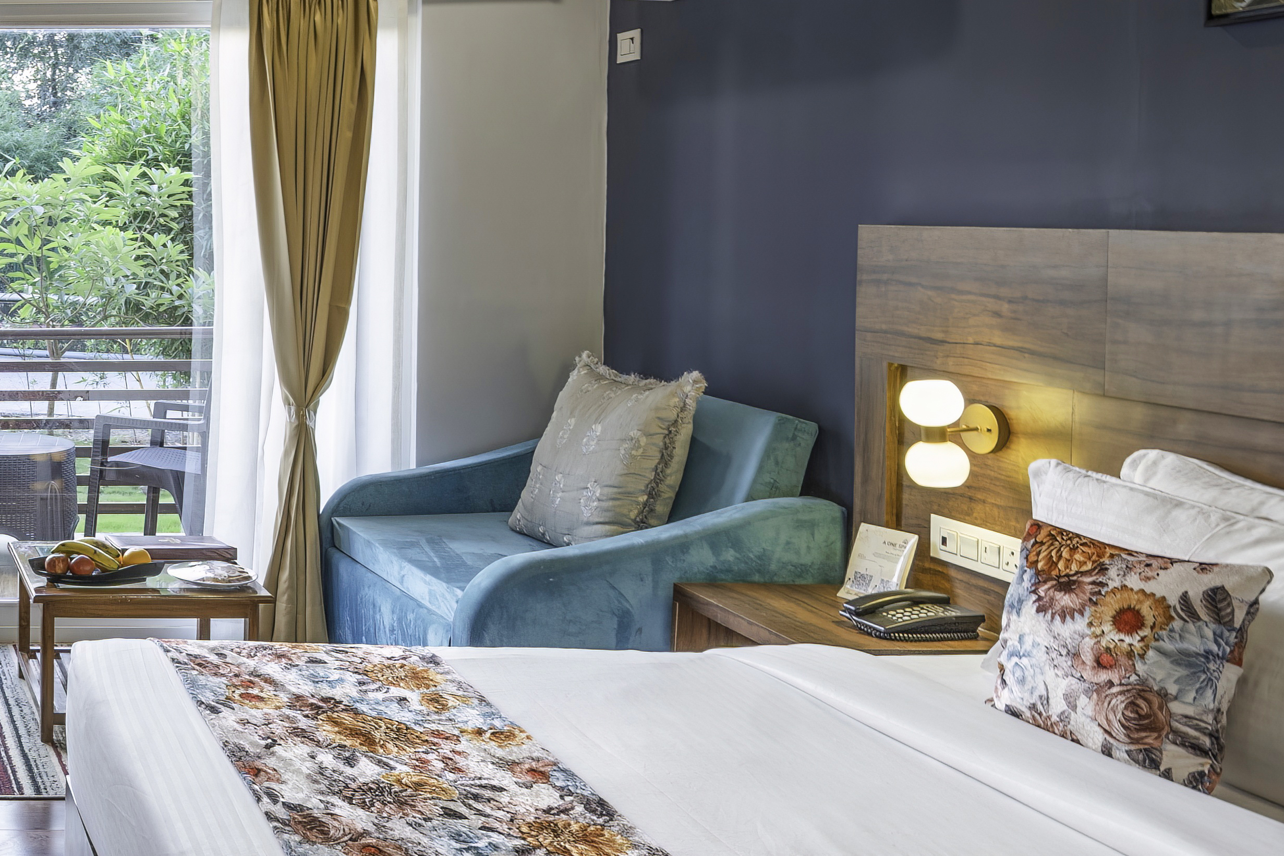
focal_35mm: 39
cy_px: 361
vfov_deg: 34.1
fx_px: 1391
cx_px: -151
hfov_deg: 39.7
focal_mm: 16
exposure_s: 1/20
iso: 160
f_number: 5.6
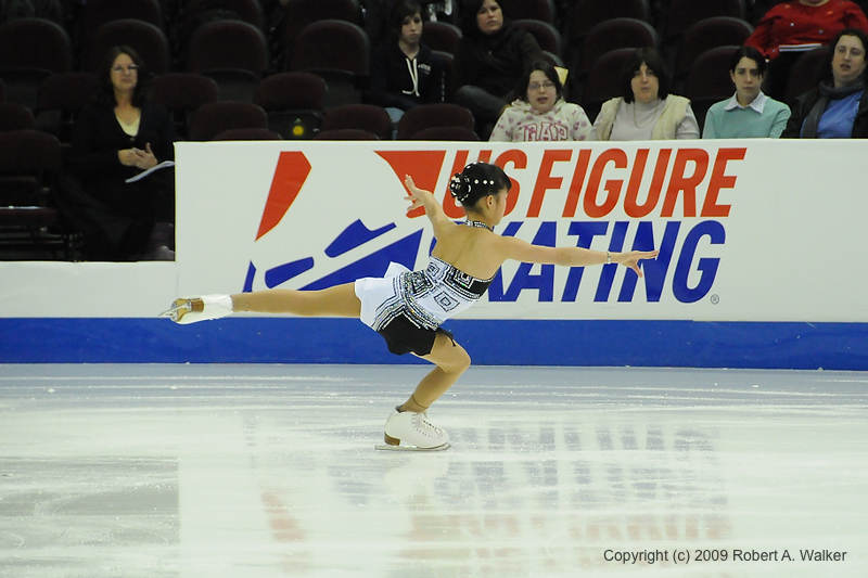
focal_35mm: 225
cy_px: 289
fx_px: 5424
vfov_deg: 6.1
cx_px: 434
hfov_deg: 9.2
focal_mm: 150
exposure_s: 1/800
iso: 3200
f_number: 5.6
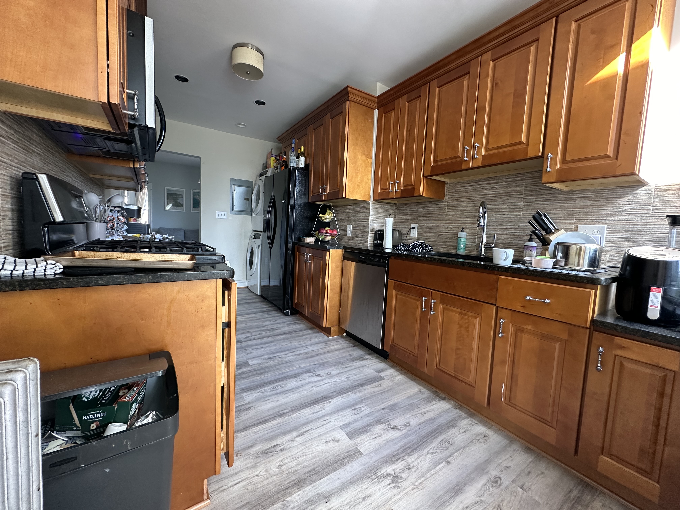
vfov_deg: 85.7
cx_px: 340
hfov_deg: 102.1
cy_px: 255
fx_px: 275
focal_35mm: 14
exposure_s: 1/99
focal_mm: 2.22
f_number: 2.2
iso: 200
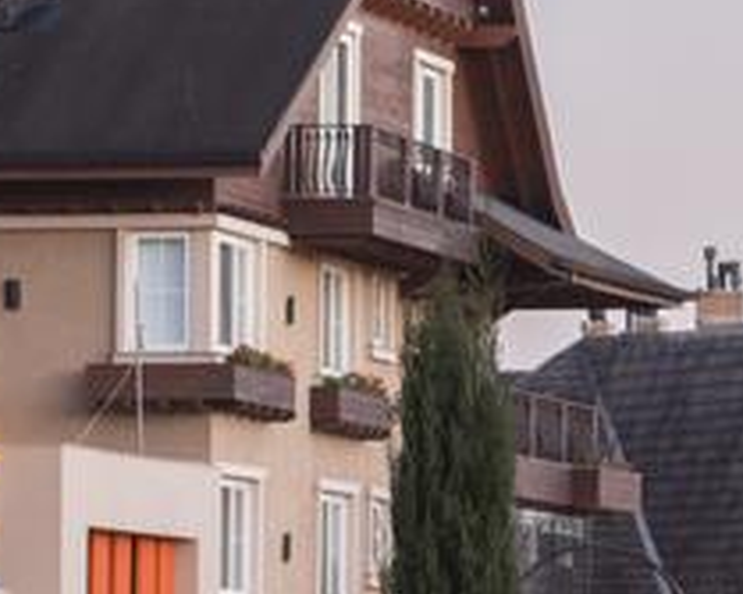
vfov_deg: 5.1
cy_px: 663
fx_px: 6638
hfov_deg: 6.4
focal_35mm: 302
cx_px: 487
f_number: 3.5
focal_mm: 56
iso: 1000
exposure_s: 1/80
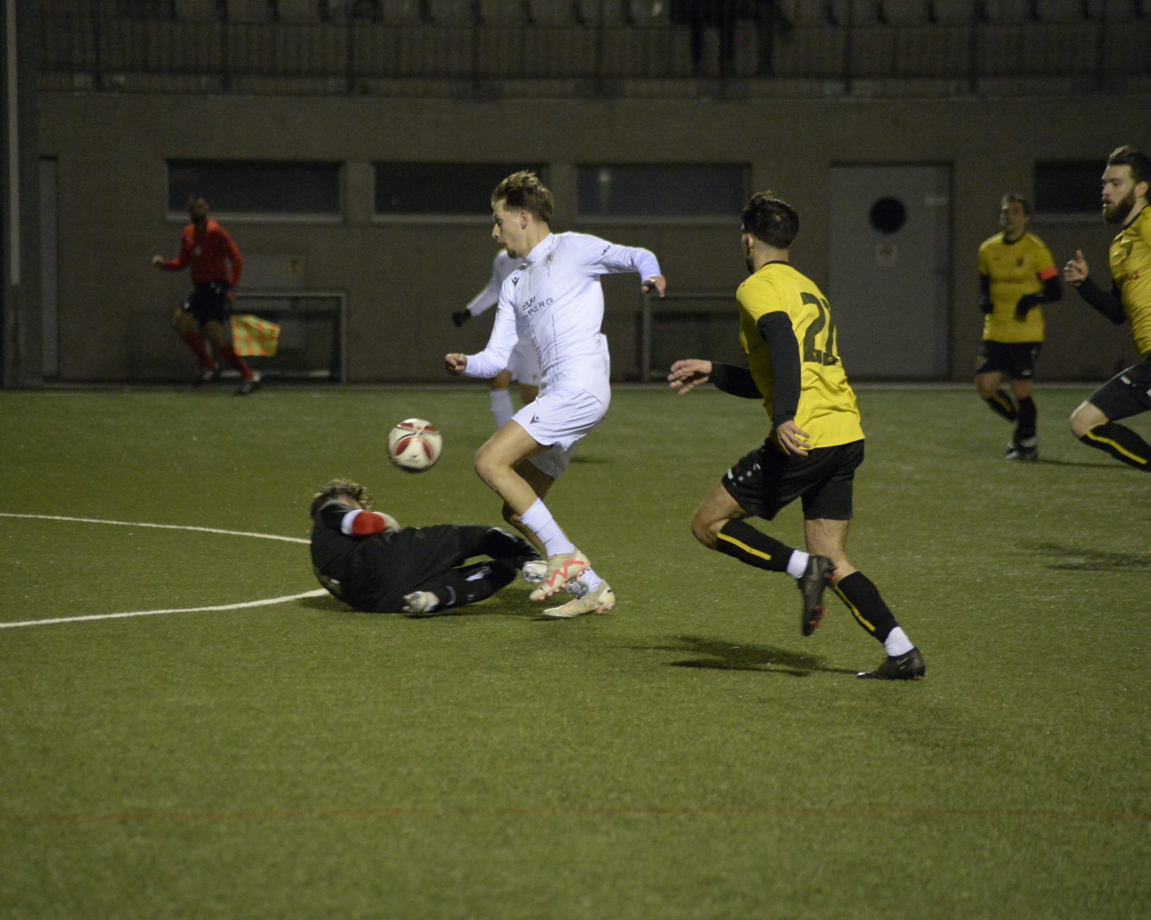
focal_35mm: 221
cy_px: 459
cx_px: 526
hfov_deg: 8.7
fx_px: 7528
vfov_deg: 7.0
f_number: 4.8
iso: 12800
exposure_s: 1/640
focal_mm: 195
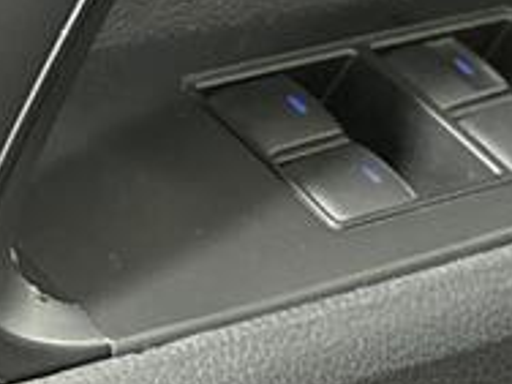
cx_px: 44
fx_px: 2943
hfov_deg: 9.9
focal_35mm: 199
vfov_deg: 7.5
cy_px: 150
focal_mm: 5.96
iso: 500
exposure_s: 1/33
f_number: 1.6
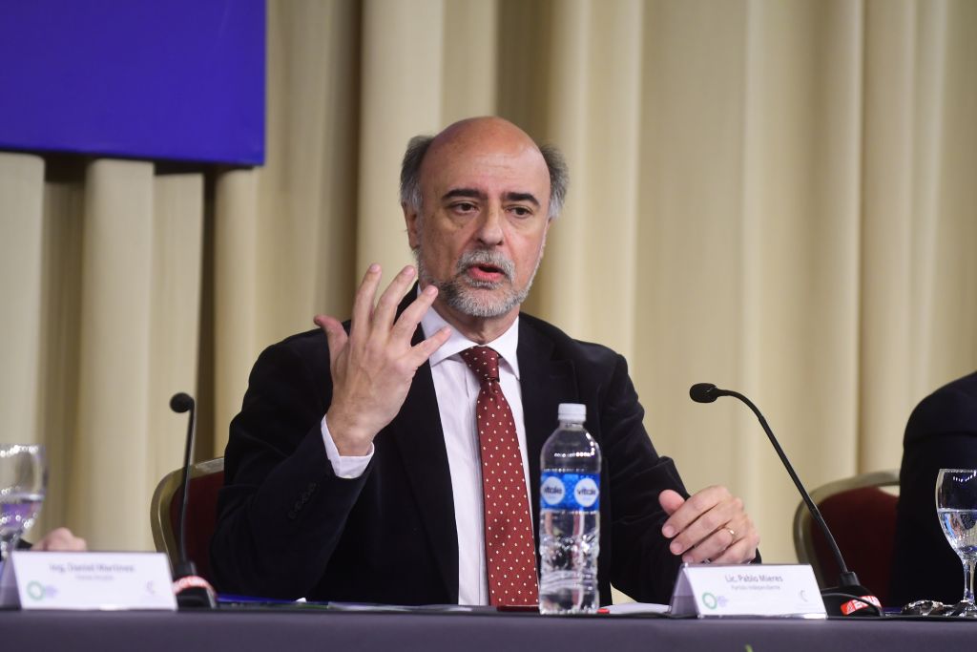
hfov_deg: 6.9
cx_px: 488
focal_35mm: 300
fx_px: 8142
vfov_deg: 4.6
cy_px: 326
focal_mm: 200
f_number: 2.8
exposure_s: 1/250
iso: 800
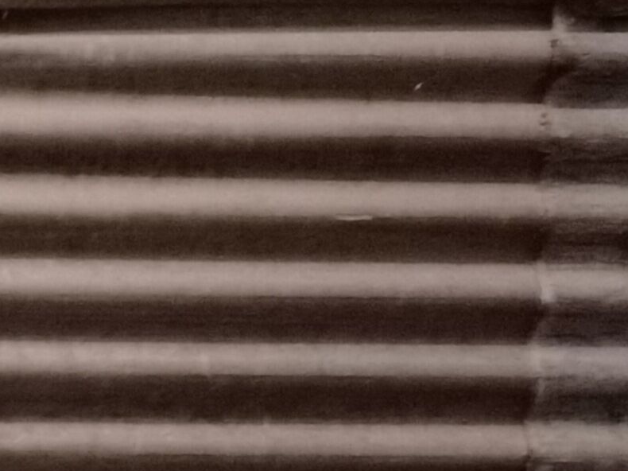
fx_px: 3011
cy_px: 672
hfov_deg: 10.1
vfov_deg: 8.8
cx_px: -955
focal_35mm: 166
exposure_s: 1/25
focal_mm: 6.71
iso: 640
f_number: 1.9
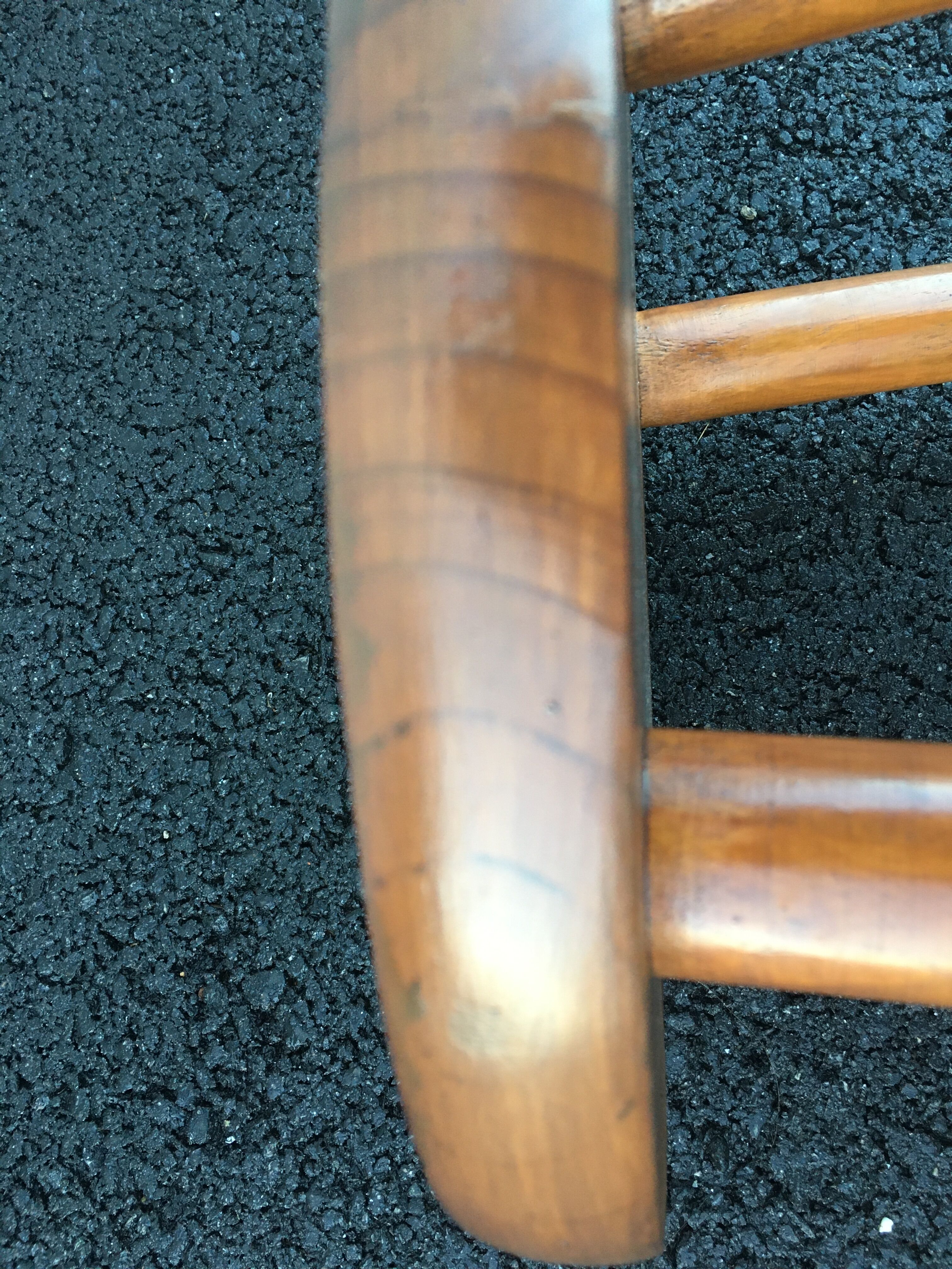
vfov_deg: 61.7
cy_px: 634
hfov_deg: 48.2
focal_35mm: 29
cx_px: 476
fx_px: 1063
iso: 160
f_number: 2.2
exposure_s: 1/33
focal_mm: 4.15
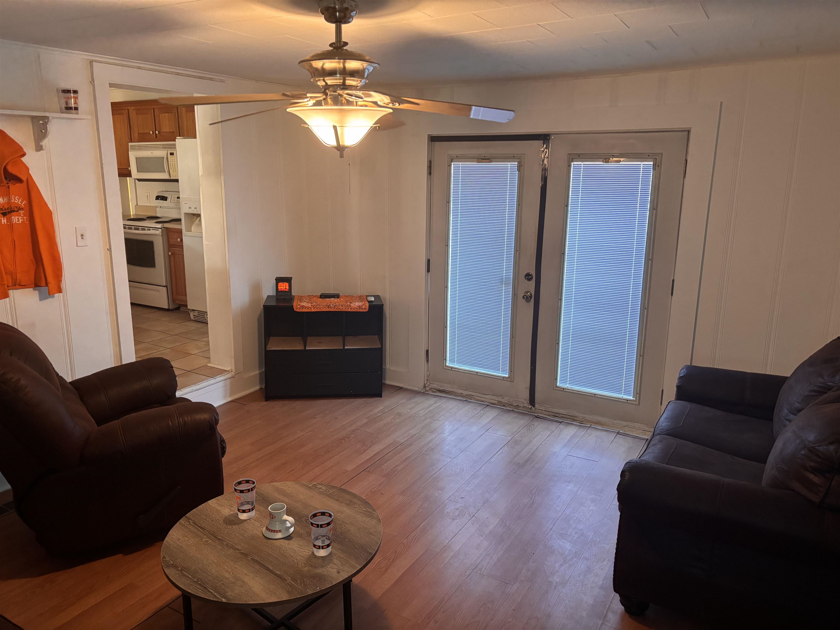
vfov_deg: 53.1
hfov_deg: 67.3
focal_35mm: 26
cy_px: 315
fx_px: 631
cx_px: 420
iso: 320
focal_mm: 5.96
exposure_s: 1/60
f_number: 1.6
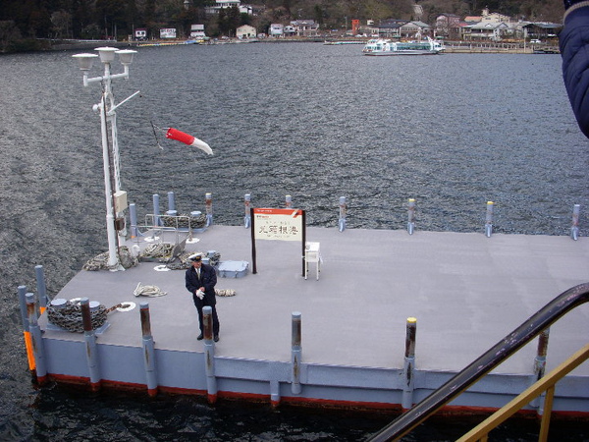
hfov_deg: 49.0
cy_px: 221
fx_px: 647
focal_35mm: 38
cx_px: 294
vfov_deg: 37.7
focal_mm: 6.3
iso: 100
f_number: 3.3
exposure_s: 1/320
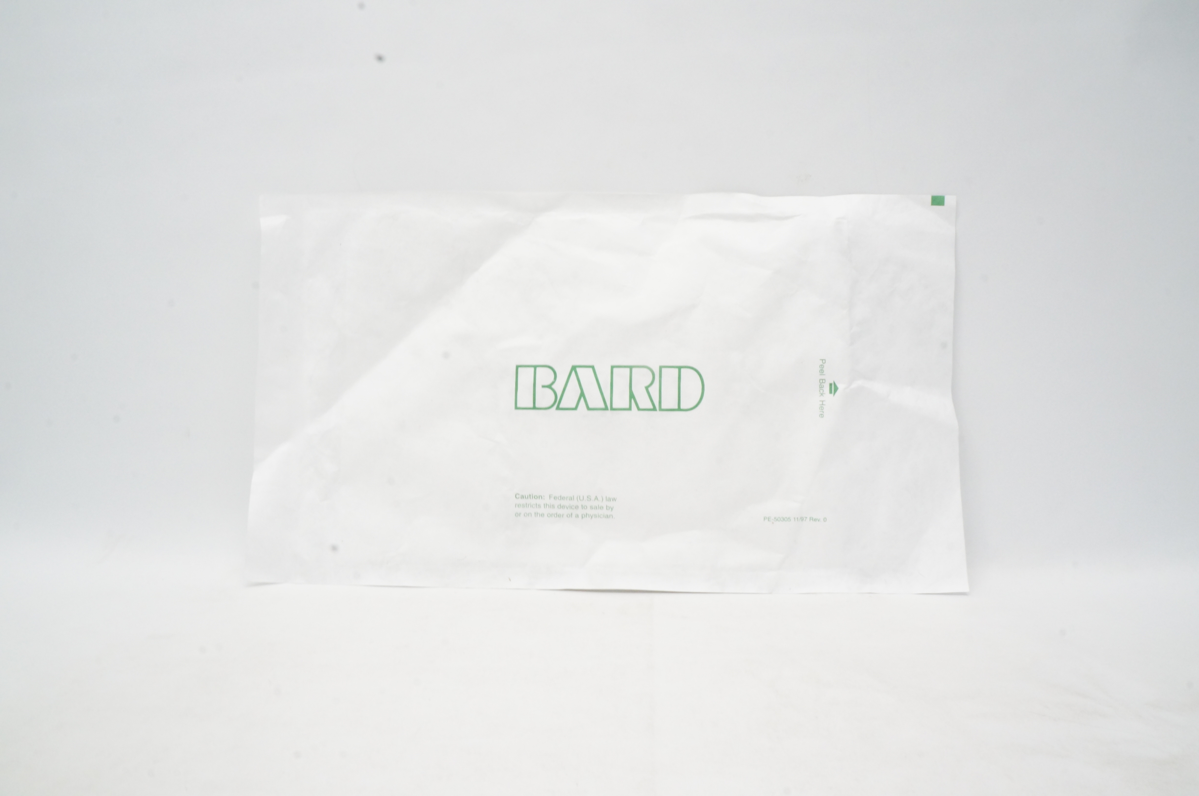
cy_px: 398
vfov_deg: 47.8
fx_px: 898
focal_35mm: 27
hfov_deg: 67.4
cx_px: 600
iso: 1600
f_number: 22
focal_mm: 18
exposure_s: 1/13
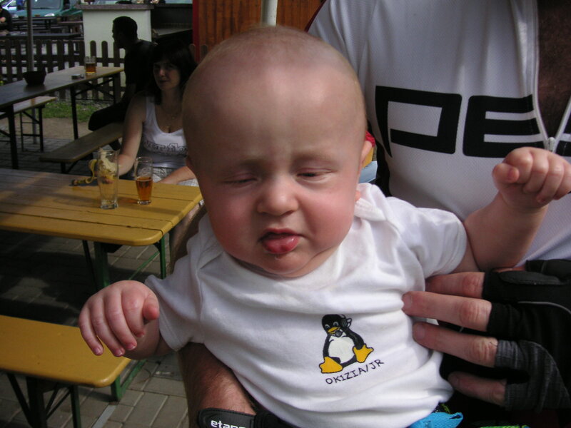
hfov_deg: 50.1
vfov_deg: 38.7
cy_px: 214
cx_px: 286
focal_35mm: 37
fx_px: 610
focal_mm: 6.1
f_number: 2.8
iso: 50
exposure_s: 1/750
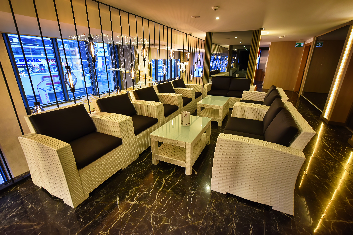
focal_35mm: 17
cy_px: 118
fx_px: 167
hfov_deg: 93.3
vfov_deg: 70.5
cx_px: 176
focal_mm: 17
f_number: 2.8
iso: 800
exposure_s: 1/50
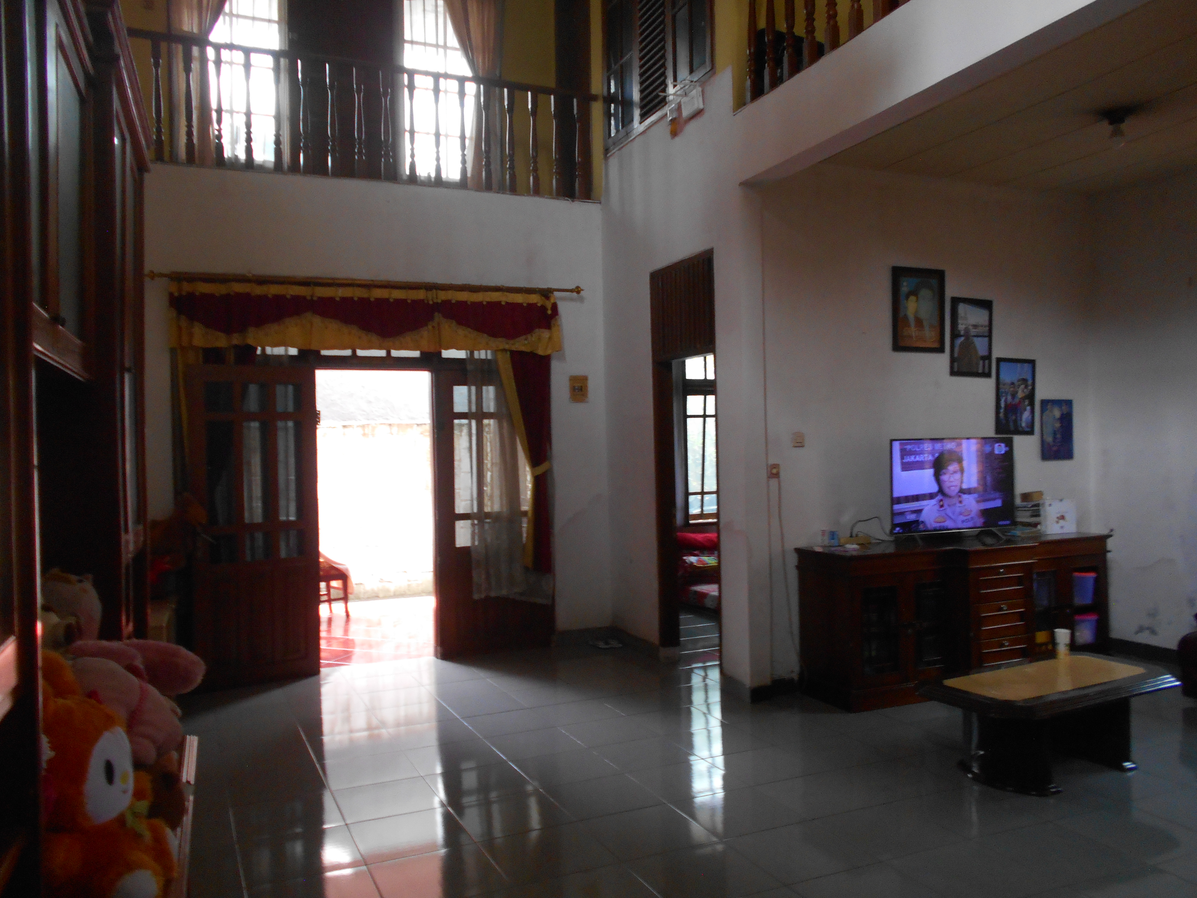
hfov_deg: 67.3
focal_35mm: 26
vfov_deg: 53.1
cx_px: 598
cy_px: 449
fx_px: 899
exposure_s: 1/30
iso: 280
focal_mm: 4.6
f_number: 3.2
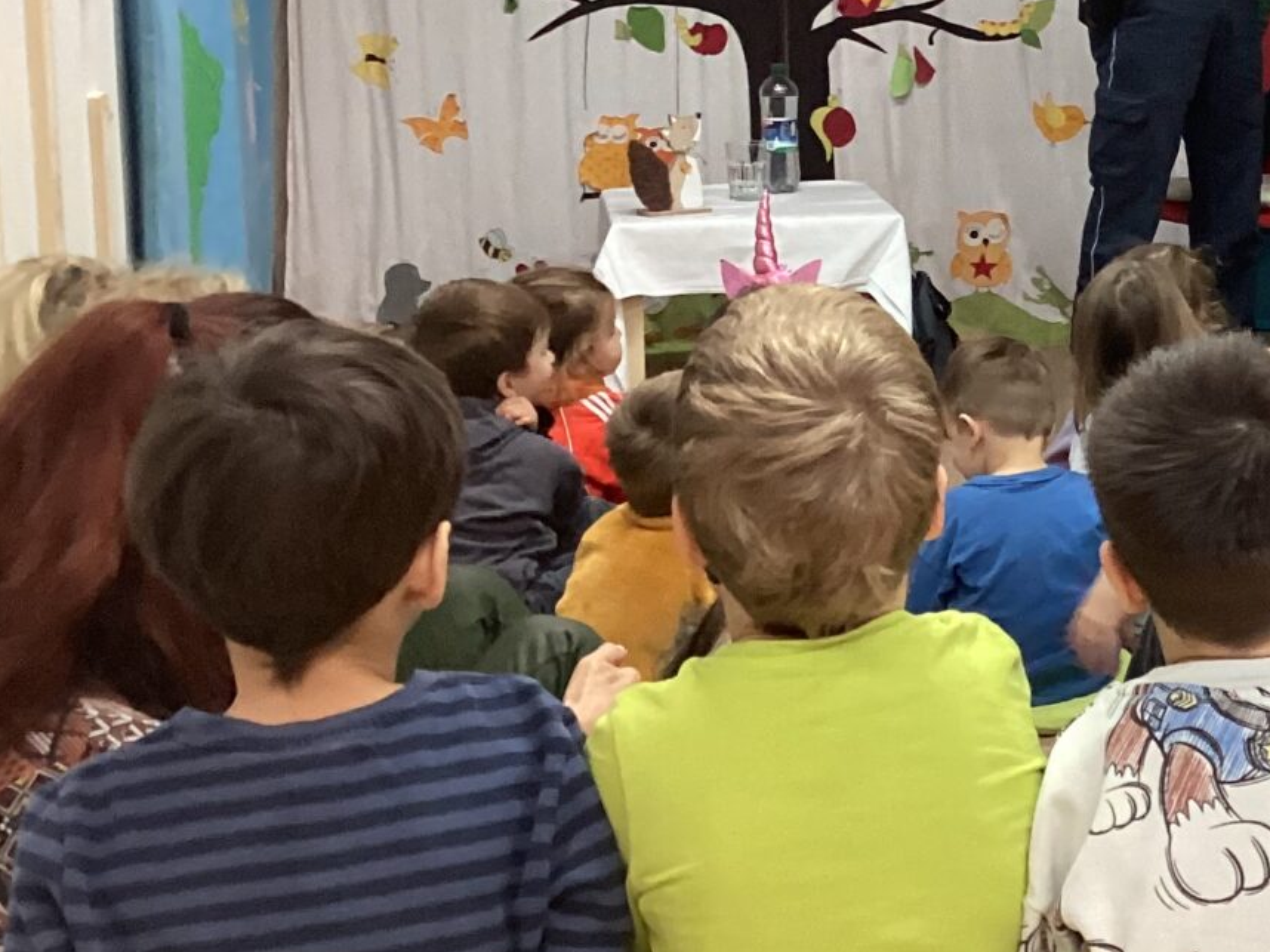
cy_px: 232
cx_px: 1486
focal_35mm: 74
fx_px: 2714
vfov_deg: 19.7
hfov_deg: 24.1
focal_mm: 3.3
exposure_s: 1/50
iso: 200
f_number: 2.4
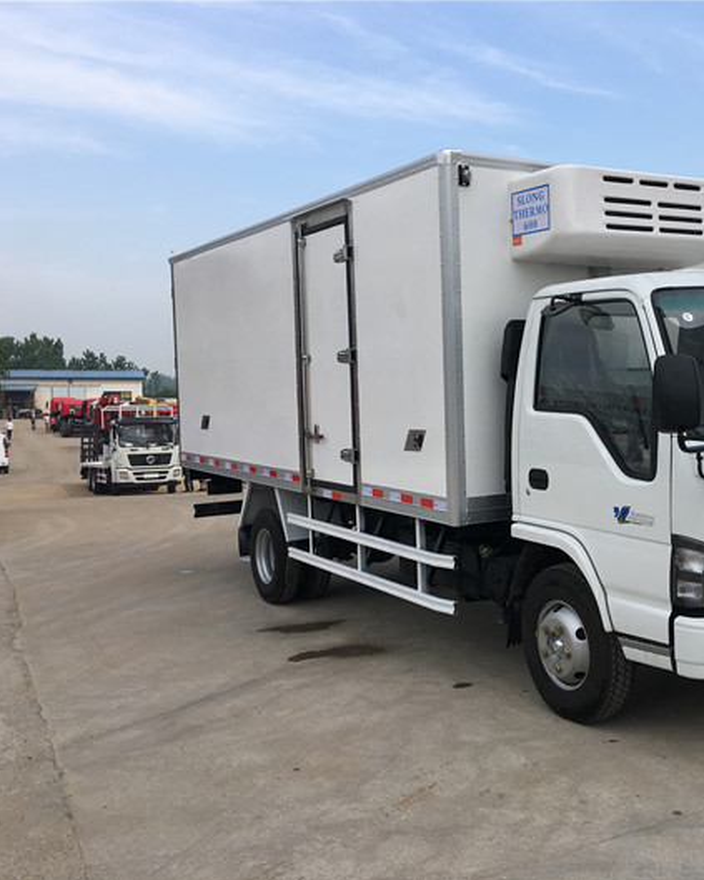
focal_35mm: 38
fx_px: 990
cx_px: 551
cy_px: 441
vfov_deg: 47.9
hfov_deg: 37.9
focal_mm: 4.15
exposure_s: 1/1241
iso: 25
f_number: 2.2
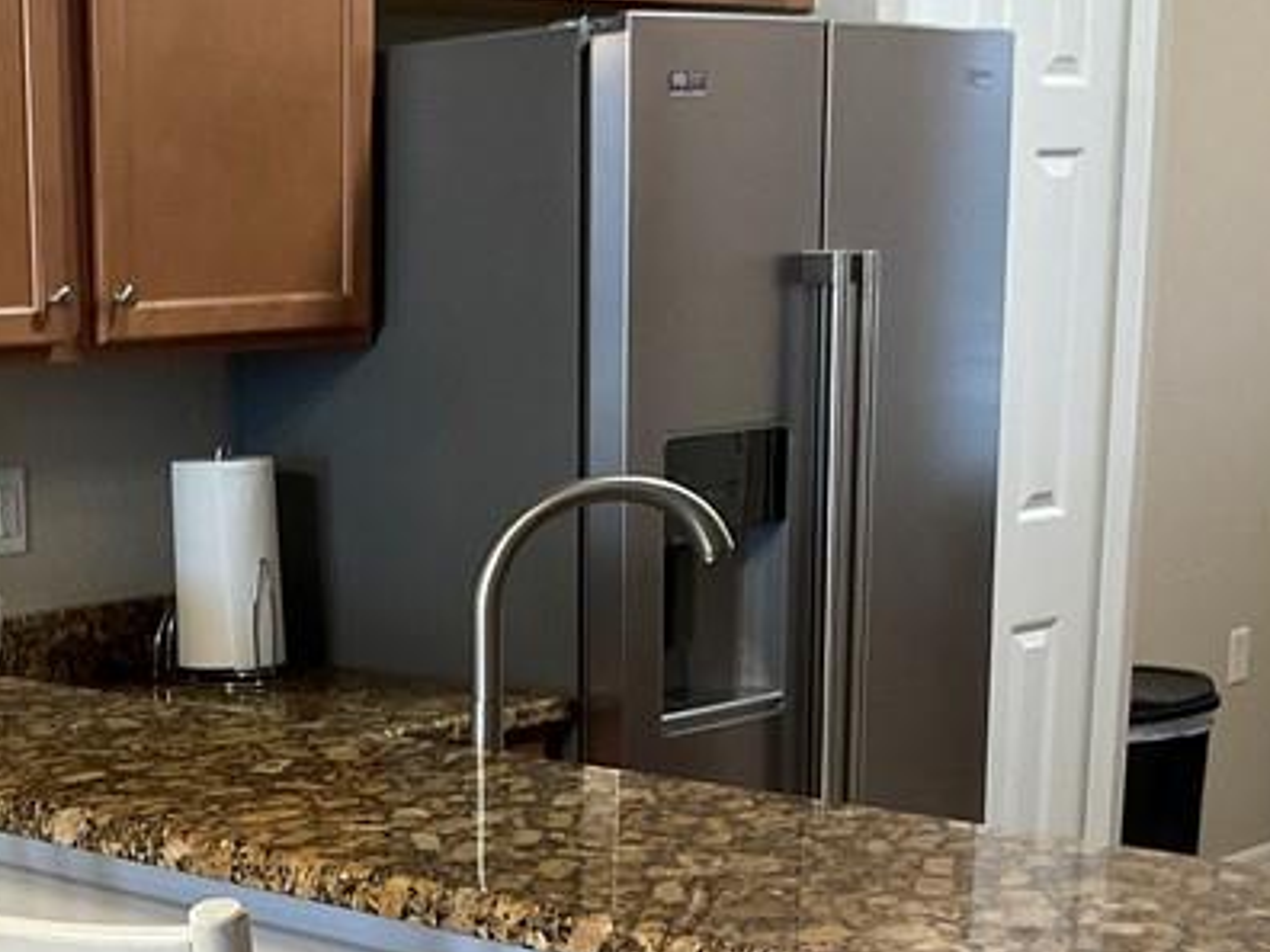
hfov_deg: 25.2
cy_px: 917
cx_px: 128
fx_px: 2752
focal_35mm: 75
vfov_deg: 19.2
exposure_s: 1/60
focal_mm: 3
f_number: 1.8
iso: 125
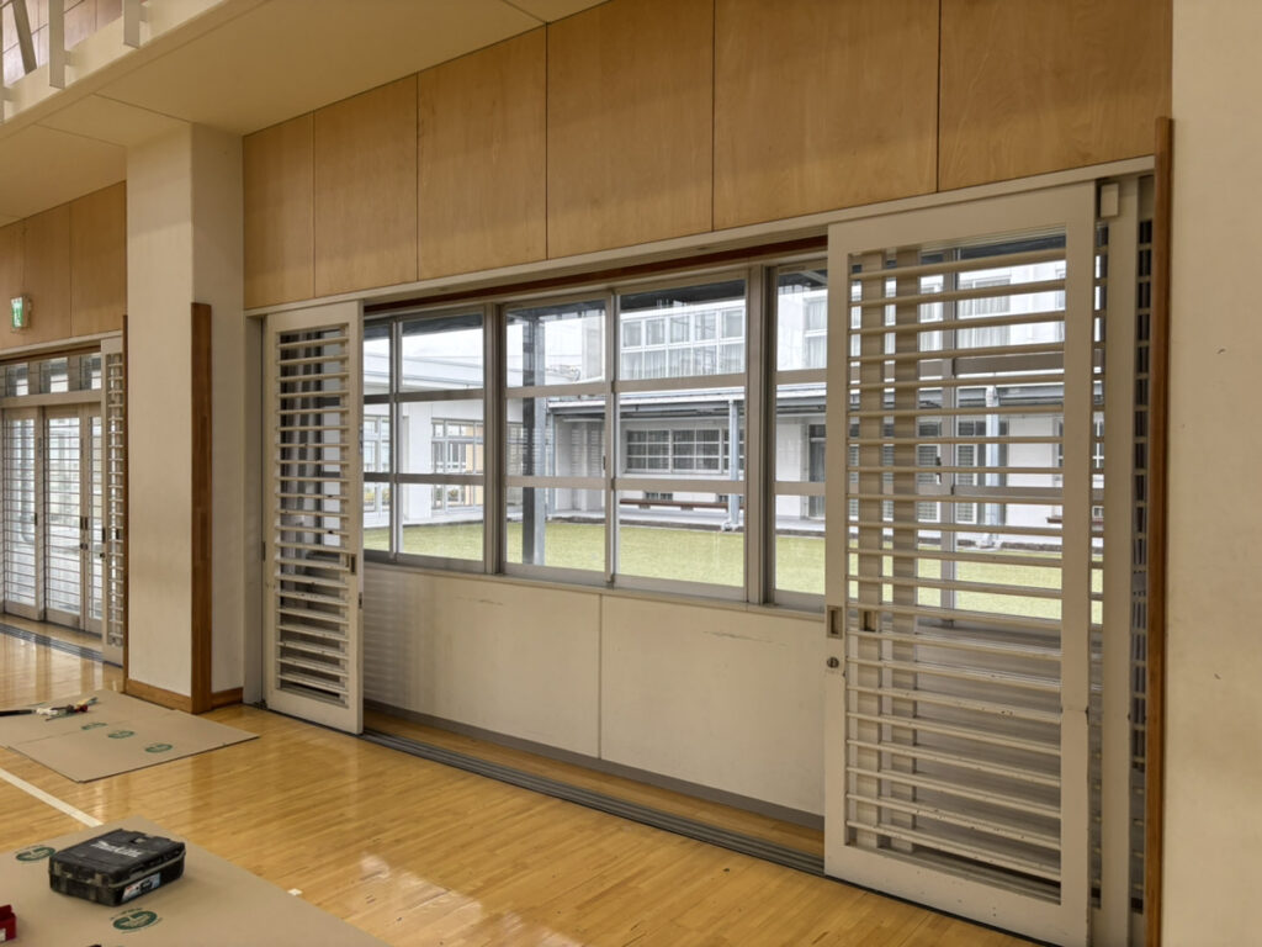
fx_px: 948
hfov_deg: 67.3
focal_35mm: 26
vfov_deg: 53.1
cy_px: 474
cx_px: 631
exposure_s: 1/147
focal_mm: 5.96
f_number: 1.6
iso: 50
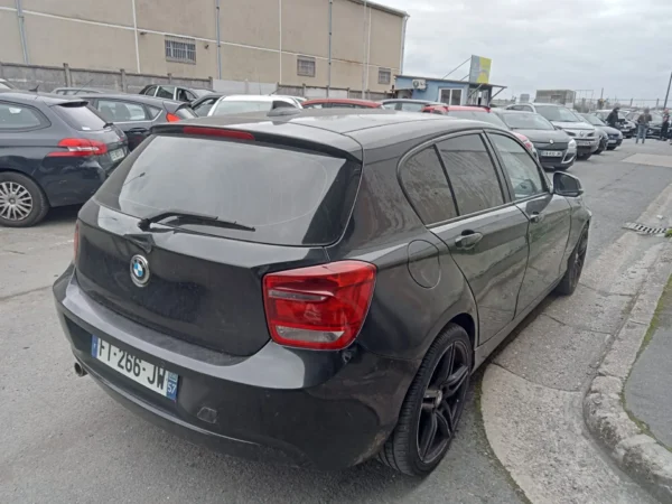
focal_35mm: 28
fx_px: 544
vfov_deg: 49.7
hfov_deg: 63.4
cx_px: 336
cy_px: 252
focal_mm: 3.46
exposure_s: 1/102
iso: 100
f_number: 2.2
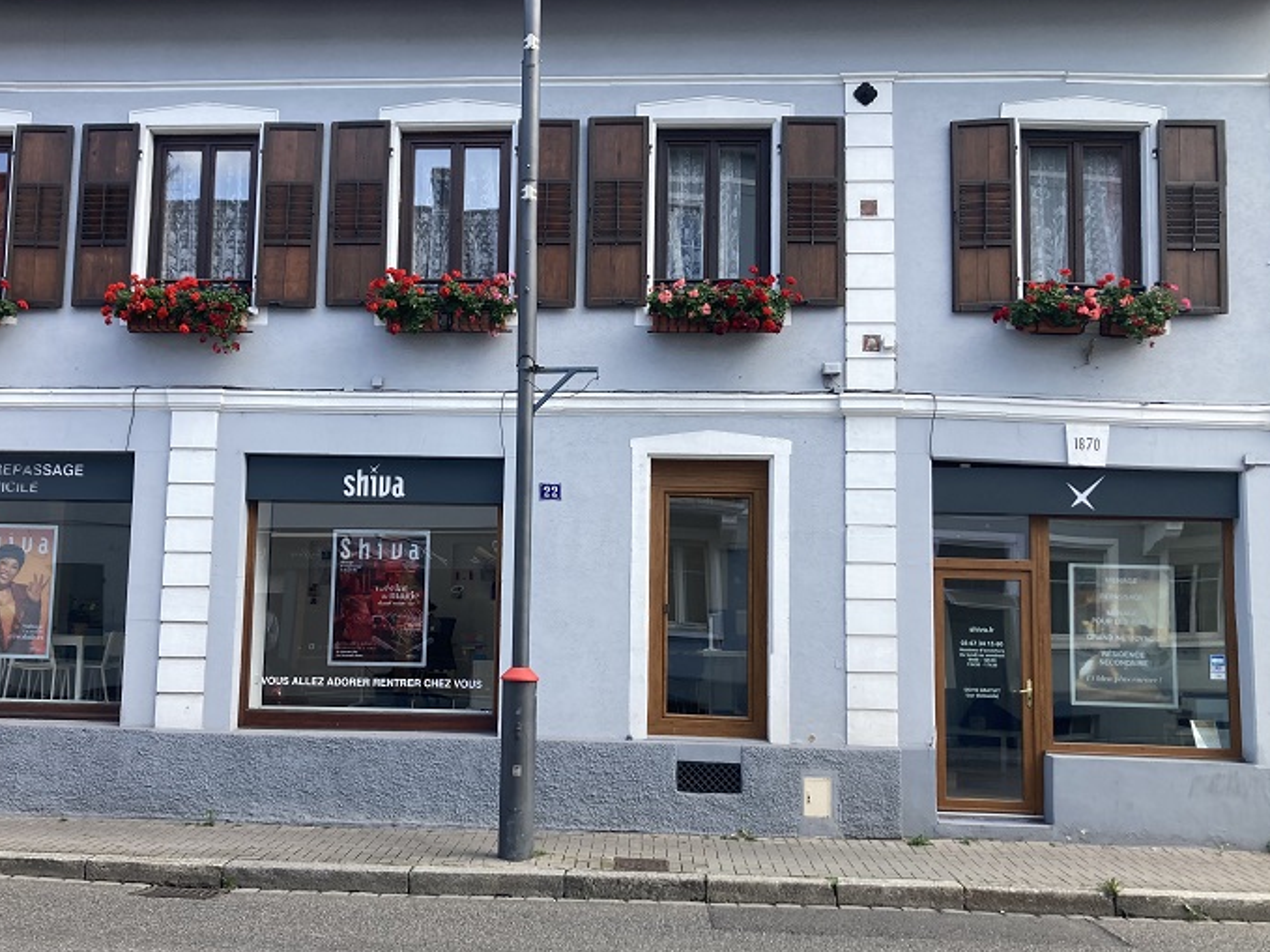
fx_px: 1210
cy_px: 531
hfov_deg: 55.2
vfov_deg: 42.9
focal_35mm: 33
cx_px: 550
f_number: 1.8
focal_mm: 3.99
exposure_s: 1/521
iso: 20
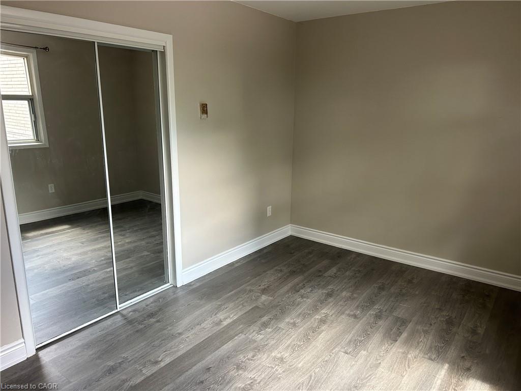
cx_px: 260
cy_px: 196
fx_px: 391
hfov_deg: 67.3
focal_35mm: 26
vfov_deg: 53.1
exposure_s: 1/117
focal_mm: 5.7
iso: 125
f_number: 1.5
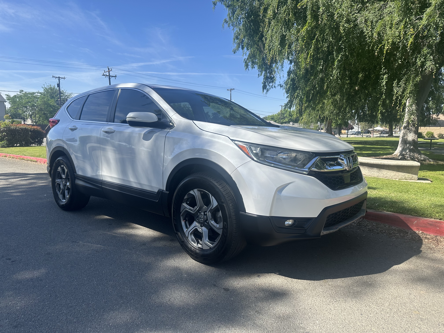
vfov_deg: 56.8
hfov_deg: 71.6
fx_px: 308
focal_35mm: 24
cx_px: 222
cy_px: 166
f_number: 1.78
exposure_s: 1/3155
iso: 80
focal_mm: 6.86
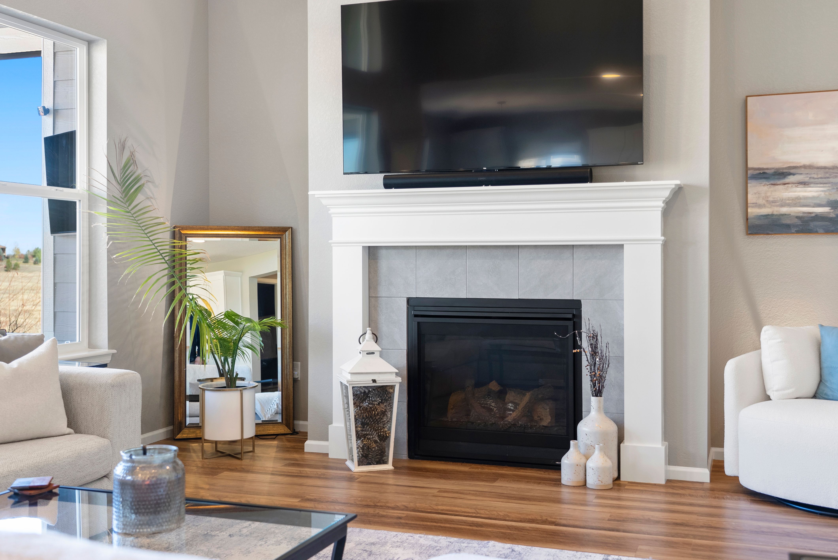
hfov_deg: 51.9
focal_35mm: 37
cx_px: 419
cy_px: 280
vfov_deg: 36.0
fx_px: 862
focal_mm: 37
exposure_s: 1/25
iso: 400
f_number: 4.5
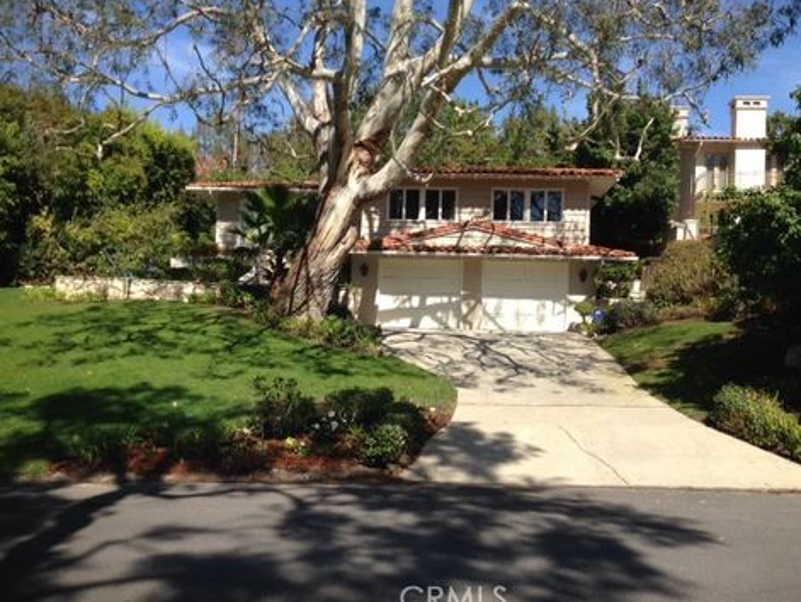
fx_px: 811
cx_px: 398
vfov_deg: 40.7
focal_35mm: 35
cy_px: 298
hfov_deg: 52.6
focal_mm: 4.12
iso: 50
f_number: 2.4
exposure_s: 1/1290
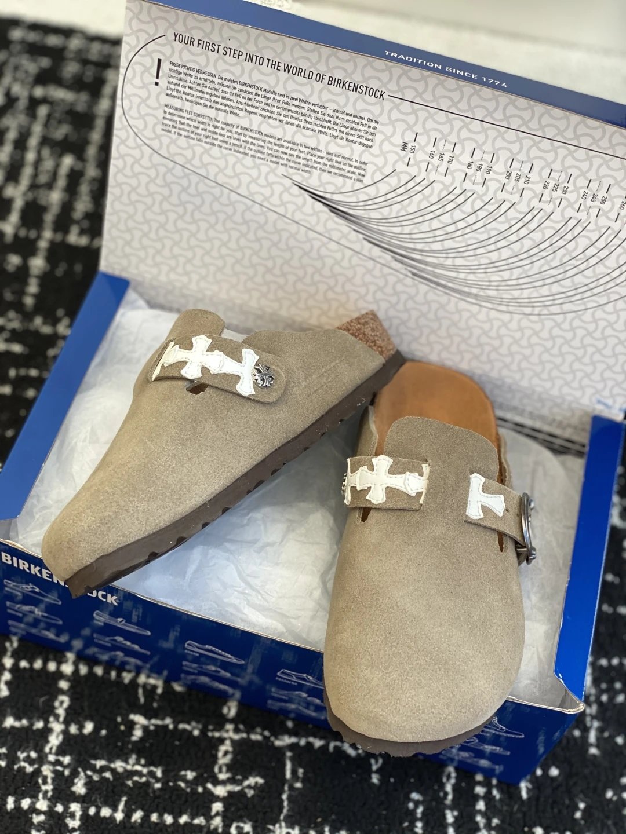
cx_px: 313
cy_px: 417
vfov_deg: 36.8
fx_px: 1254
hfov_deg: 28.0
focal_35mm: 52
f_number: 2
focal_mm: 6
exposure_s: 1/122
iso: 32
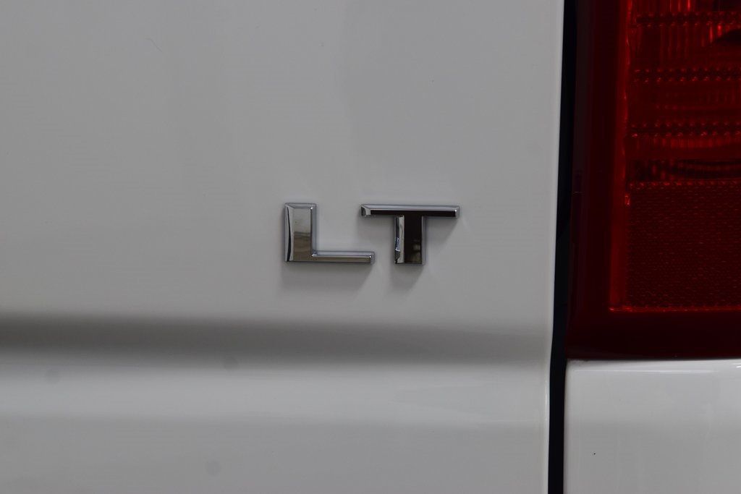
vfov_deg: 13.0
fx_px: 2161
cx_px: 370
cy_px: 247
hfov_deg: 19.5
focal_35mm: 105
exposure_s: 1/30
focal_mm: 70
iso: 640
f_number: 7.1
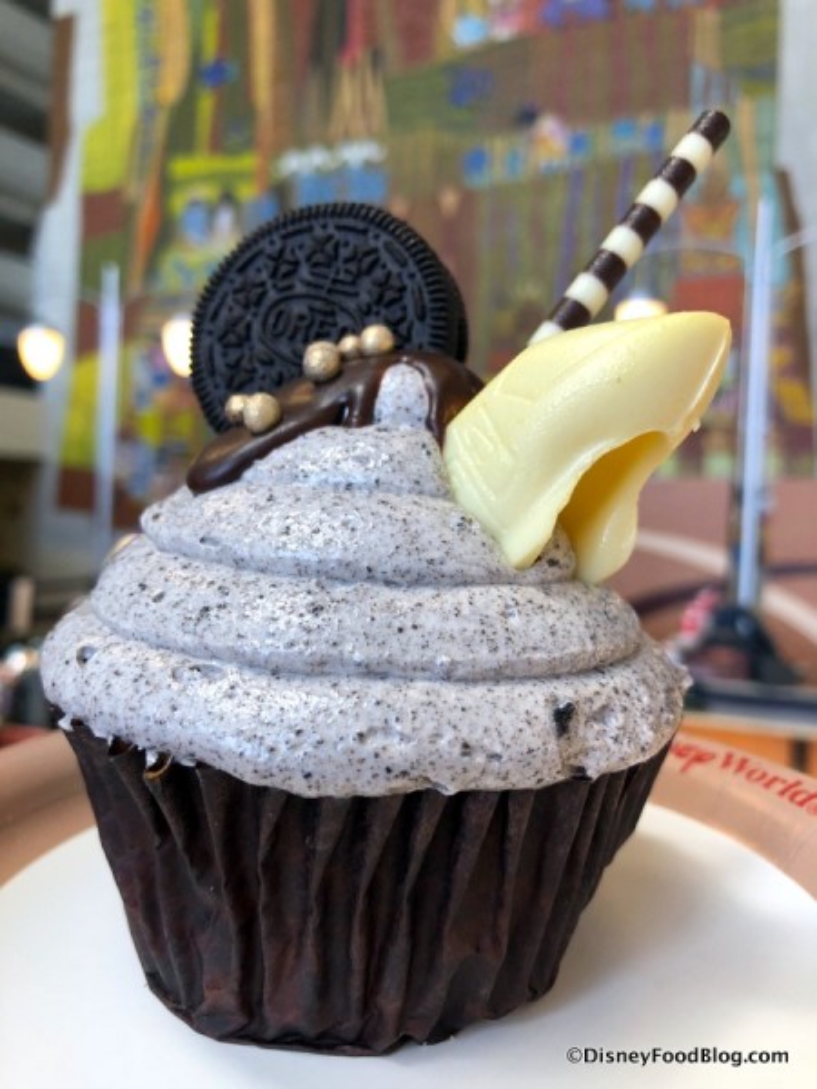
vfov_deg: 63.4
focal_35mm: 28
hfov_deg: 49.7
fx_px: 881
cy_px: 544
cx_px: 408
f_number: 1.8
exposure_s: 1/40
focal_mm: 3.99
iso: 20
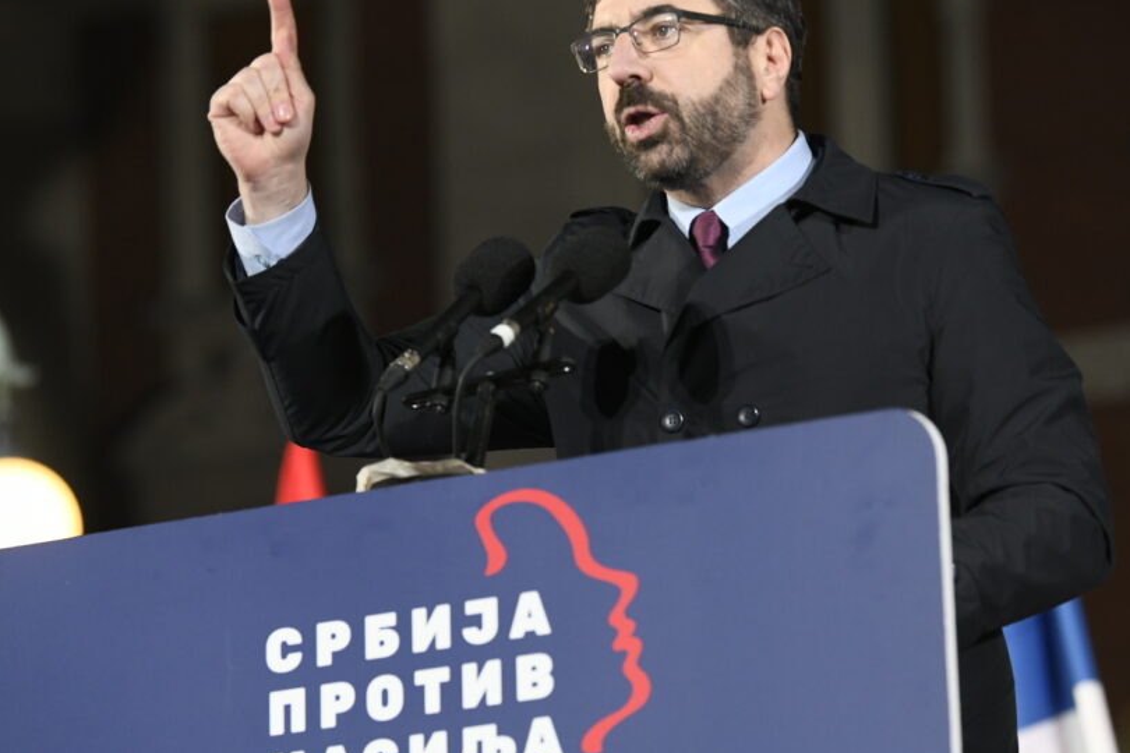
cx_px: 691
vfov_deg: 7.8
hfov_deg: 11.6
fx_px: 5555
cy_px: 353
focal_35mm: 177
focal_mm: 140
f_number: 4
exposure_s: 1/500
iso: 2000
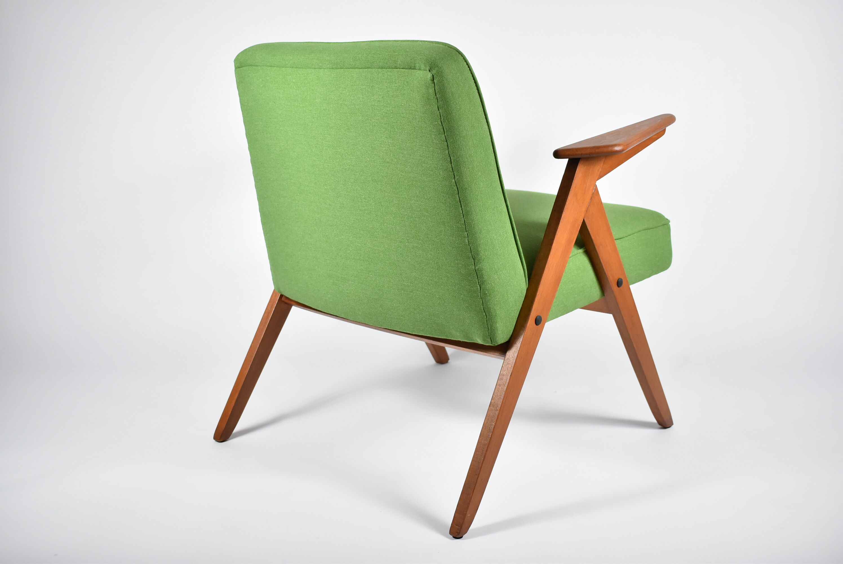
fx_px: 1055
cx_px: 422
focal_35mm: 45
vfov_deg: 29.9
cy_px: 282
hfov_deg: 43.6
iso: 1000
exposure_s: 1/125
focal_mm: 30
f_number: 4.2
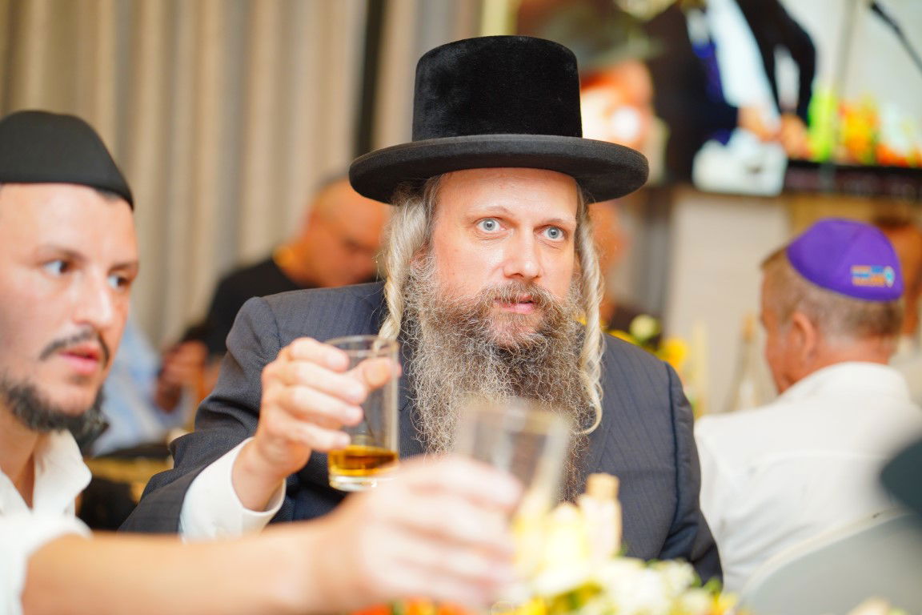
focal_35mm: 85
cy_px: 308
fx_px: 2177
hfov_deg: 23.9
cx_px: 461
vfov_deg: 16.1
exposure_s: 1/160
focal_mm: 85
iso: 640
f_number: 2.2
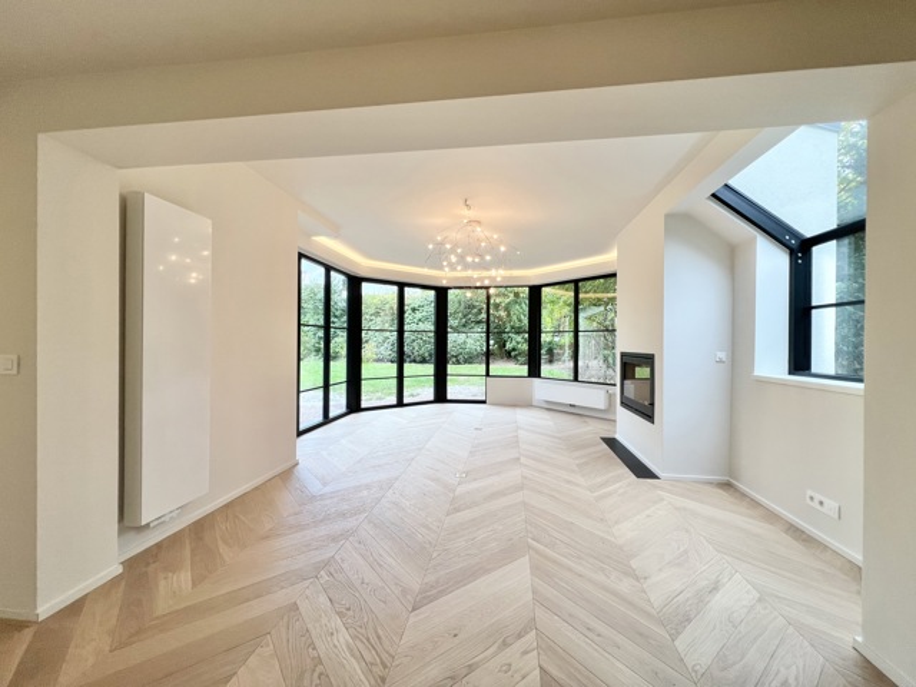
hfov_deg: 106.2
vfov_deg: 89.9
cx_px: 458
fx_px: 344
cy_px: 344
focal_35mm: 13
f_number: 1.8
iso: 64
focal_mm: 1.57
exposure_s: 1/100
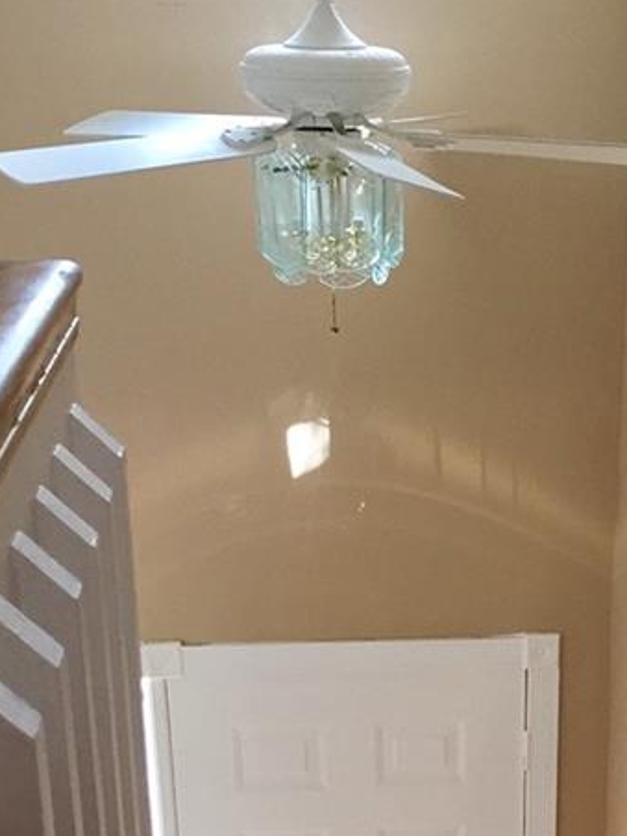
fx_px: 1860
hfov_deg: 18.8
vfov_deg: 24.0
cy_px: 875
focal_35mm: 77
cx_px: 560
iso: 100
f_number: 2.2
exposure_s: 1/30
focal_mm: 4.15
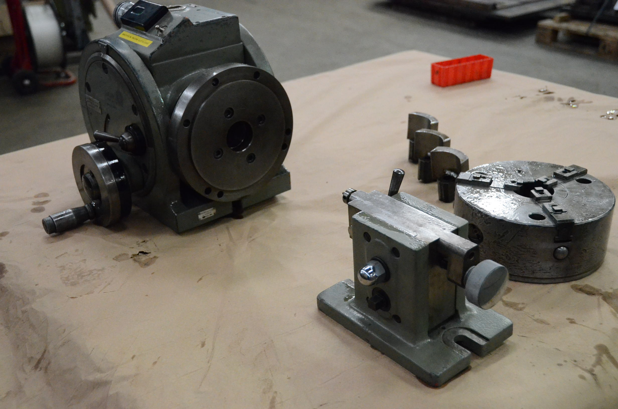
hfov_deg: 46.5
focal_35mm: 42
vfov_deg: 31.8
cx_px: 309
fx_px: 720
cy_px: 204
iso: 6400
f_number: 4
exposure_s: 1/320
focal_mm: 28
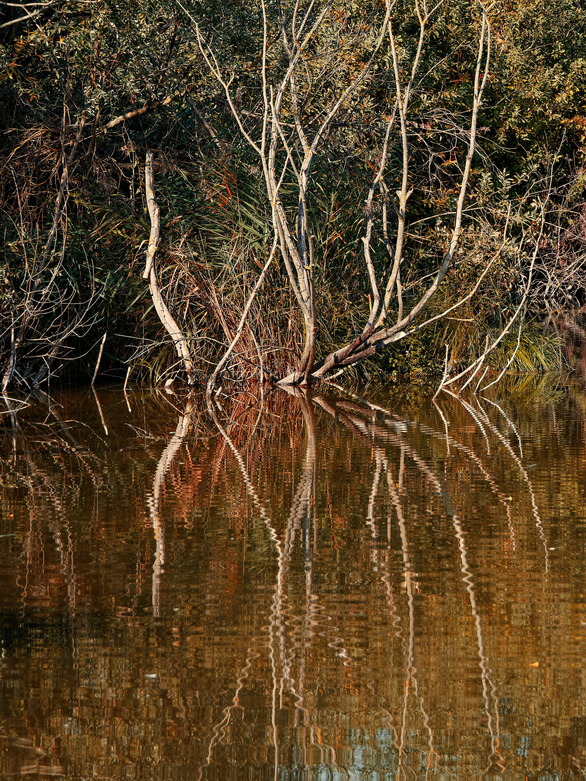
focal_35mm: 200
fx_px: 4514
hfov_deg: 7.4
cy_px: 390
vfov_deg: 9.9
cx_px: 293
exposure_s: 1/640
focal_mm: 100
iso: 200
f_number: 5
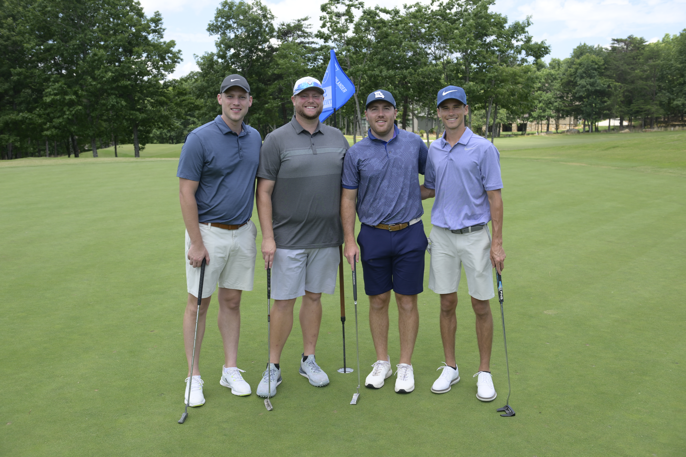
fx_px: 724
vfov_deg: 35.1
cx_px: 343
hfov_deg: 50.7
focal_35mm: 38
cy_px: 228
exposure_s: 1/500
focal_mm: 38
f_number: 5
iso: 200
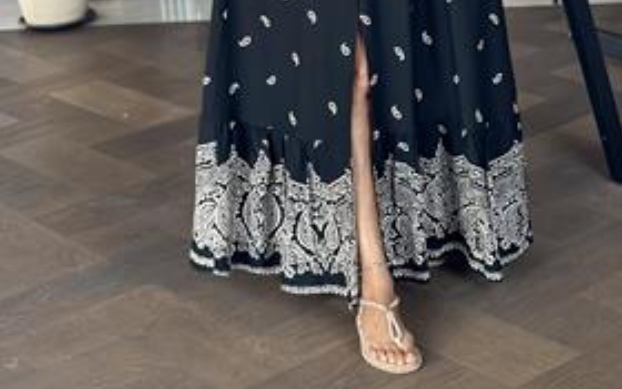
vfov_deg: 13.7
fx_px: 1560
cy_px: -98
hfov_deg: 22.5
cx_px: 387
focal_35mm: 92
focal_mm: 6.86
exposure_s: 1/60
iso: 200
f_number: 1.78
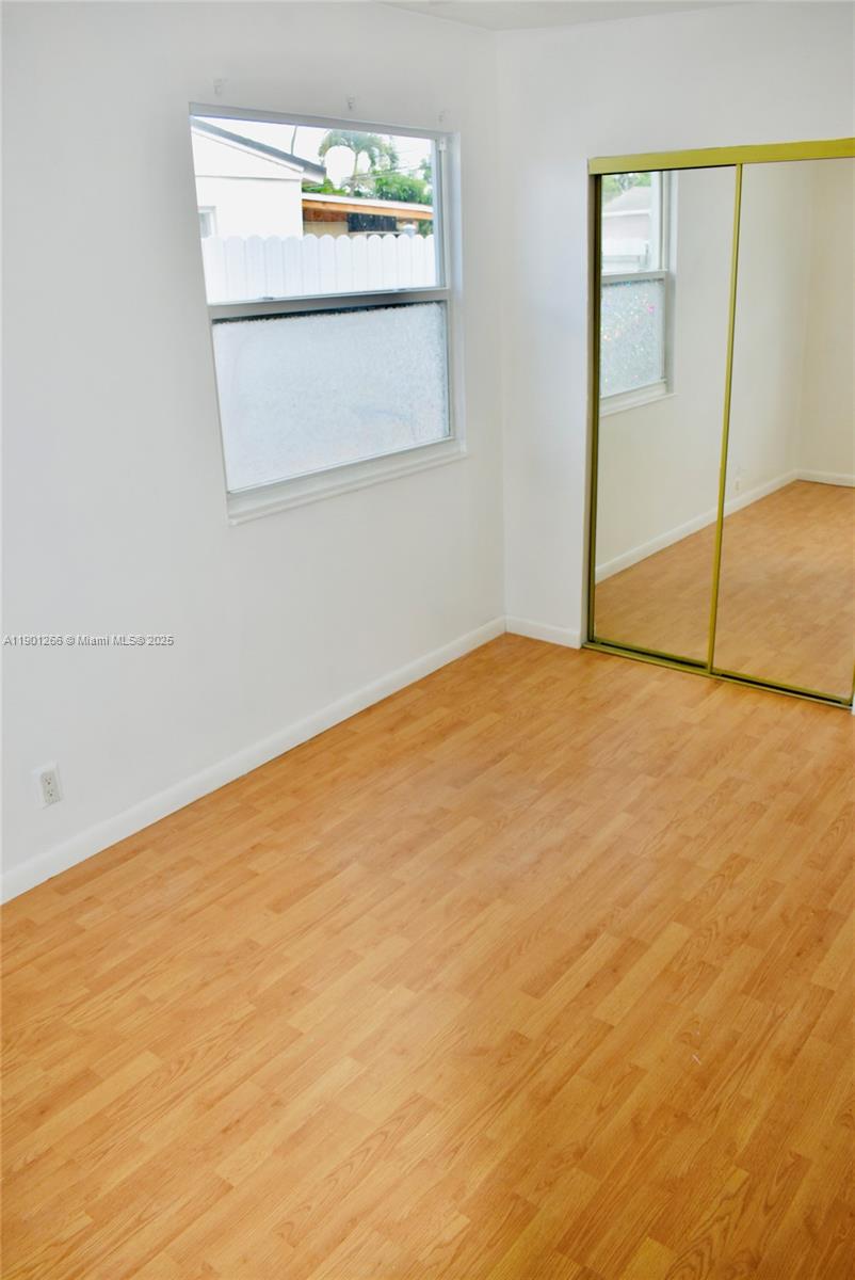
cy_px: 640
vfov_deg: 67.3
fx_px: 960
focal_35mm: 27
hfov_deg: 48.0
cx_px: 428
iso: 160
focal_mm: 18
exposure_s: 1/125
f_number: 5.6
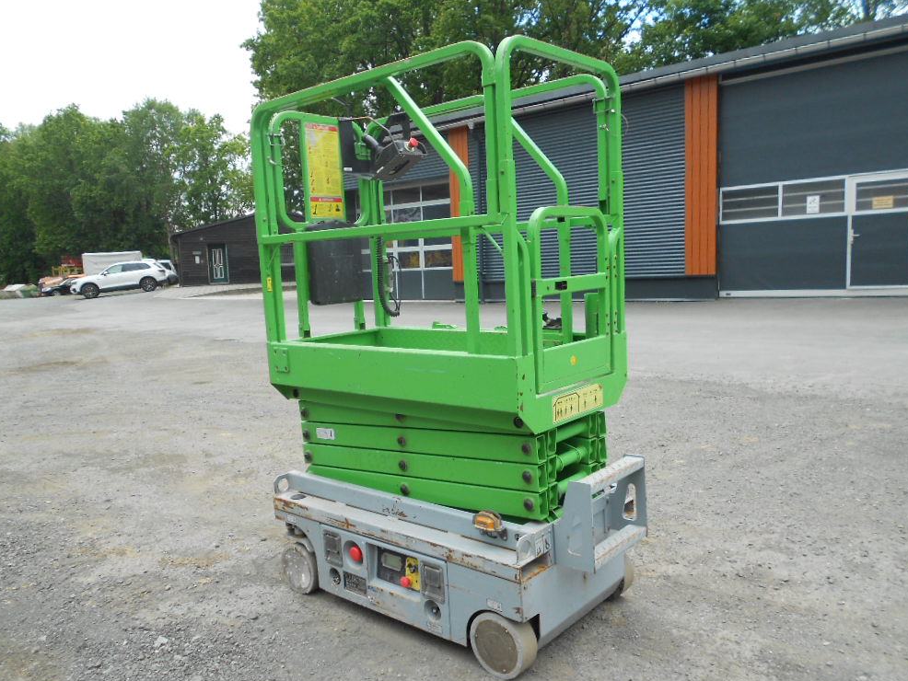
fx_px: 708
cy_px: 352
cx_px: 449
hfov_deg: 65.3
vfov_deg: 51.4
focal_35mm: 27
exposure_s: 1/160
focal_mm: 4.6
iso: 80
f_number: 3.2
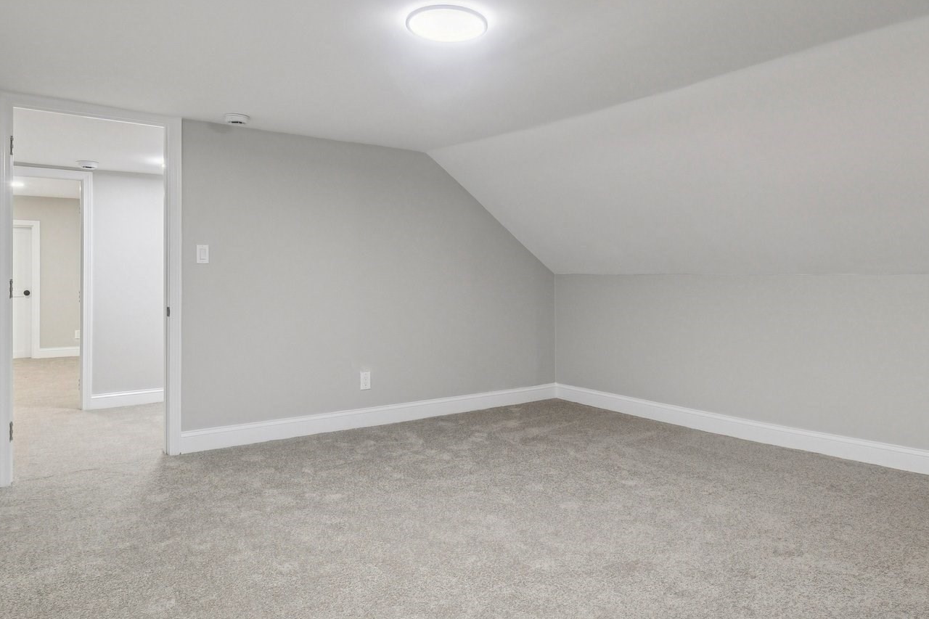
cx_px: 482
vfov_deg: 53.0
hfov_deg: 73.7
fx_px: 619
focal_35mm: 24
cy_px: 282
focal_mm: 10
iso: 400
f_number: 5.6
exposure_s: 1/6
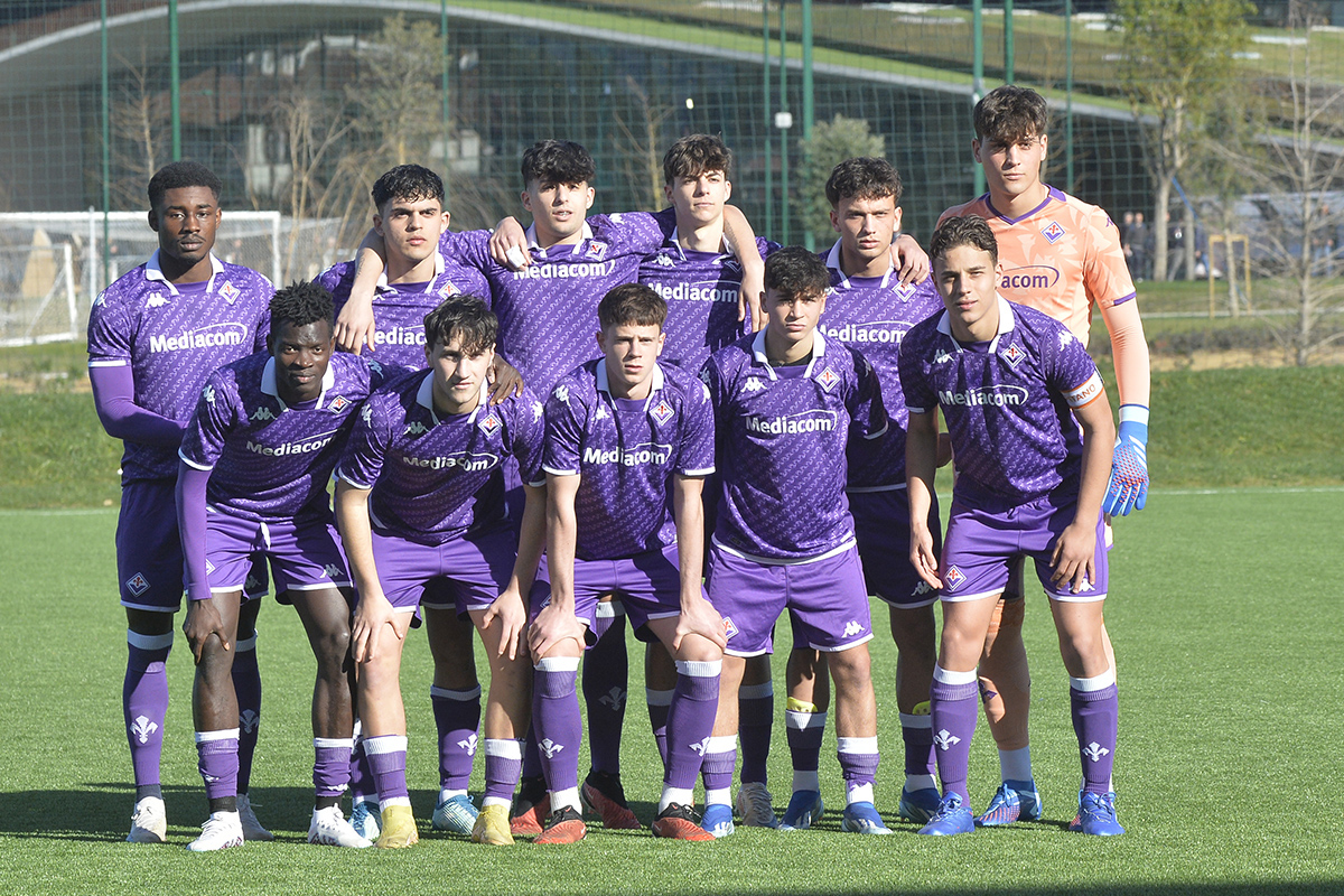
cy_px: 448
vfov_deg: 7.4
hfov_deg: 11.1
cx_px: 672
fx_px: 6906
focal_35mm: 185
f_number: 11
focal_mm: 185
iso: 1250
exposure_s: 1/1250
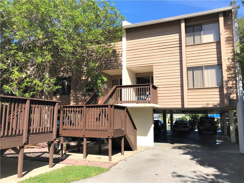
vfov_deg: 49.7
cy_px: 92
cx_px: 122
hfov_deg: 63.5
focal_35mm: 28
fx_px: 197
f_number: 1.8
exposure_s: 1/2398
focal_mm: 3.99
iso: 20
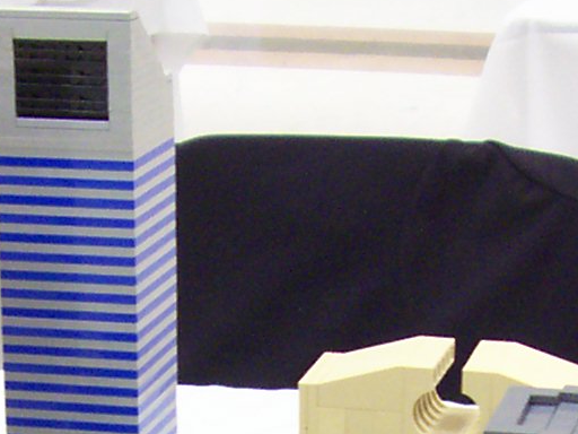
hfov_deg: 12.9
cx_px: 254
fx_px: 2555
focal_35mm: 153
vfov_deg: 9.1
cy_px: 887
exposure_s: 1/18.5
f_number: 2.7
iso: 160
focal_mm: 5.6
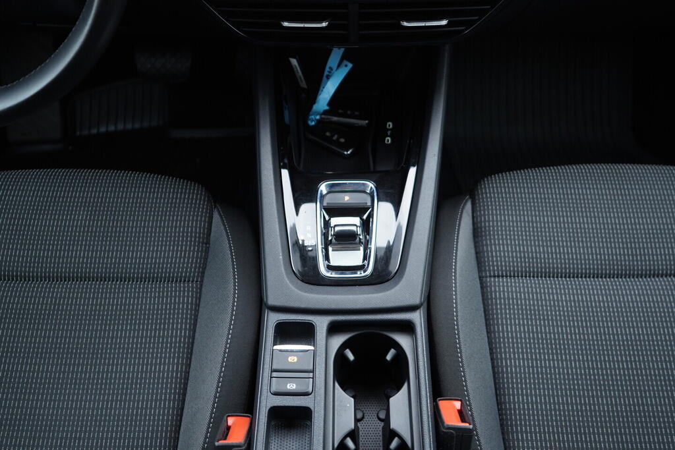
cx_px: 338
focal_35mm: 36
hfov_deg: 53.1
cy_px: 225
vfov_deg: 36.9
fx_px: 675
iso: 400
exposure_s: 1/40
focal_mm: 24
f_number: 2.8
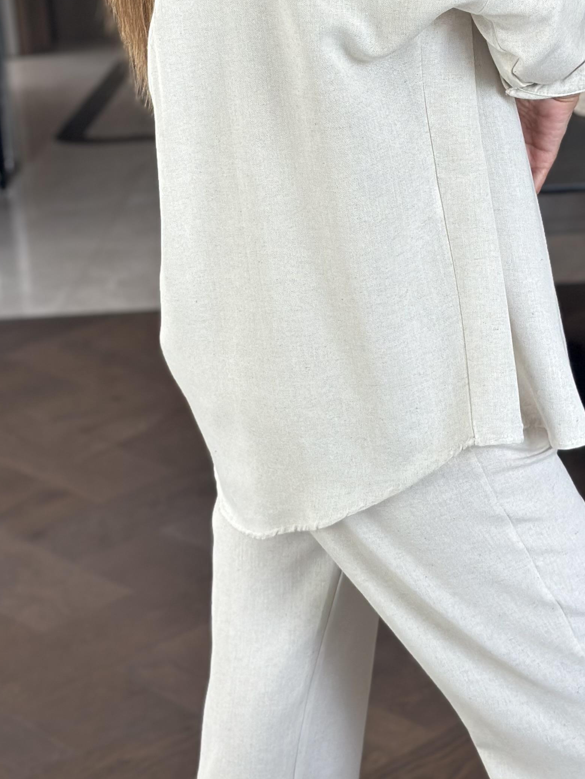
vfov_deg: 20.6
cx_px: 348
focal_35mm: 93
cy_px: 43
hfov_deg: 15.9
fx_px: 2095
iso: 100
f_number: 1.78
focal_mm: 6.86
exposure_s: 1/125
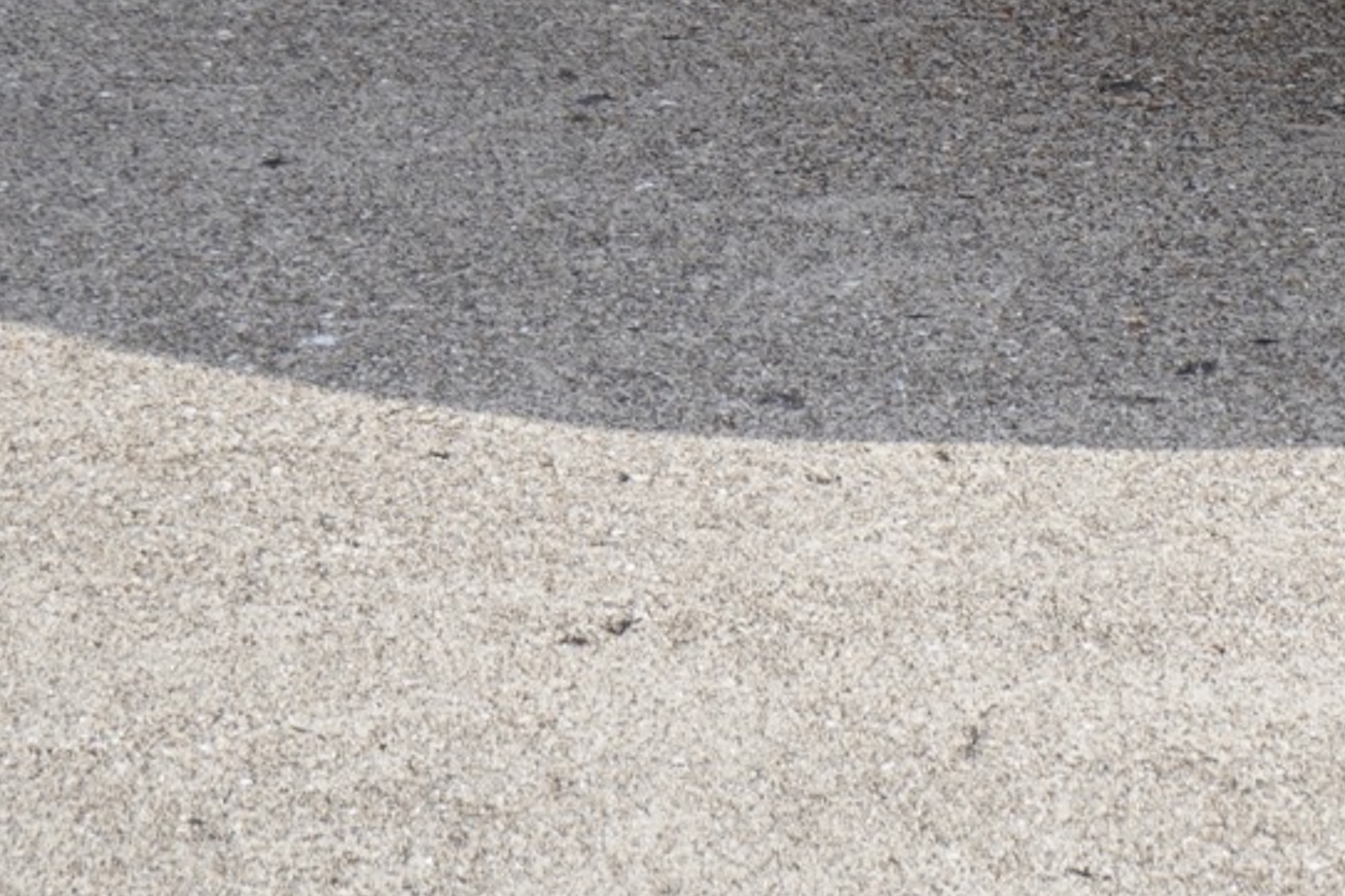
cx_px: 1906
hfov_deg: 8.2
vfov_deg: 5.5
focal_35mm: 248
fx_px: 9262
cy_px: -429
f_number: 6.3
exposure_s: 1/200
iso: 100
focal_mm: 70
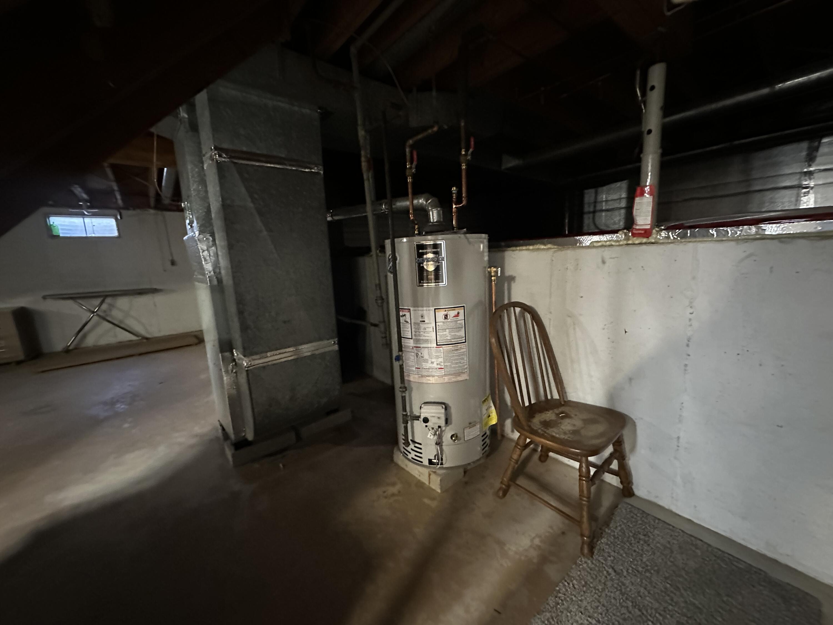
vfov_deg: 85.7
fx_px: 337
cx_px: 416
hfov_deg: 102.1
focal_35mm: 14
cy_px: 312
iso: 1250
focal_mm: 2.22
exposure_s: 1/30
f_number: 2.2
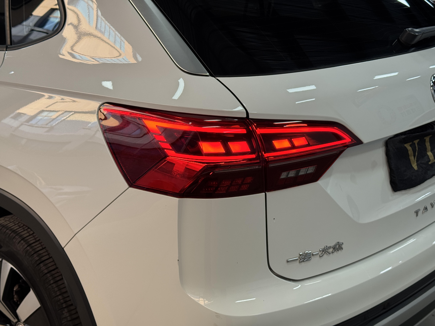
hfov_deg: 39.7
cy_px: 163
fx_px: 603
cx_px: 218
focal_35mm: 48
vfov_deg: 30.3
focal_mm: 6.76
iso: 50
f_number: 1.78
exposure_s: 1/121
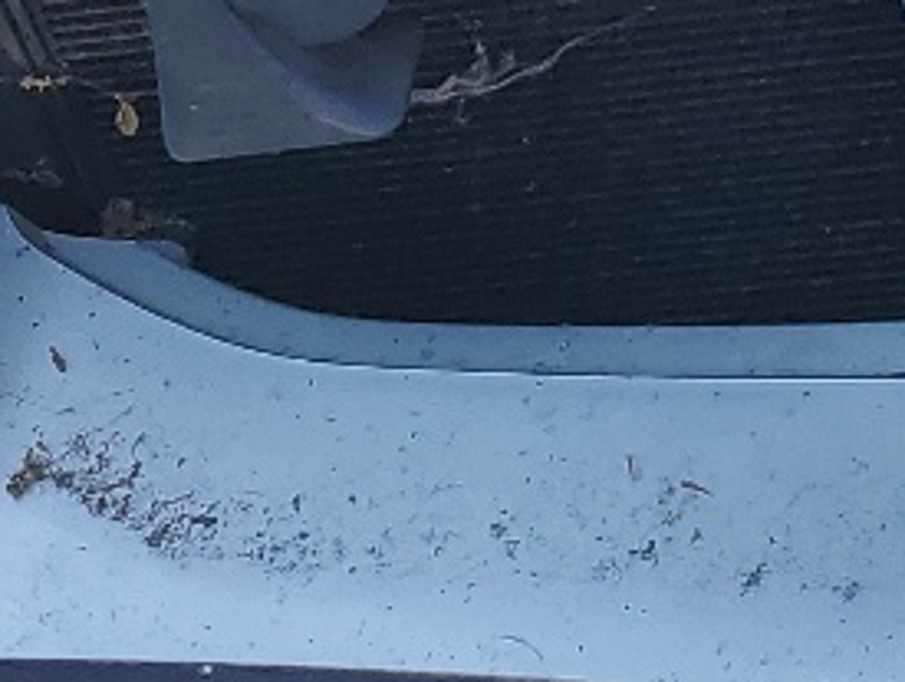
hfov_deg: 12.7
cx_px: 1089
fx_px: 3953
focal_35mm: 151
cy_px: -923
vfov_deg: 8.9
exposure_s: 1/909
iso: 50
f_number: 1.5
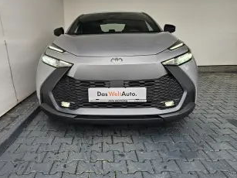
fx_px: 185
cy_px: 83
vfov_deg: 51.3
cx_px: 99
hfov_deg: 64.9
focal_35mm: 27
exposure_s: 1/50
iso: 20
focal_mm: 6.3
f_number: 1.7
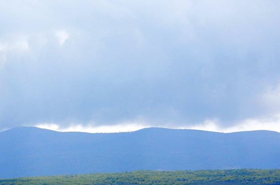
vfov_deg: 7.4
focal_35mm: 185
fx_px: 1434
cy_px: 99
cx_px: 96
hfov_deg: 11.1
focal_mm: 75
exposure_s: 1/8000
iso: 1600
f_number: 4.5
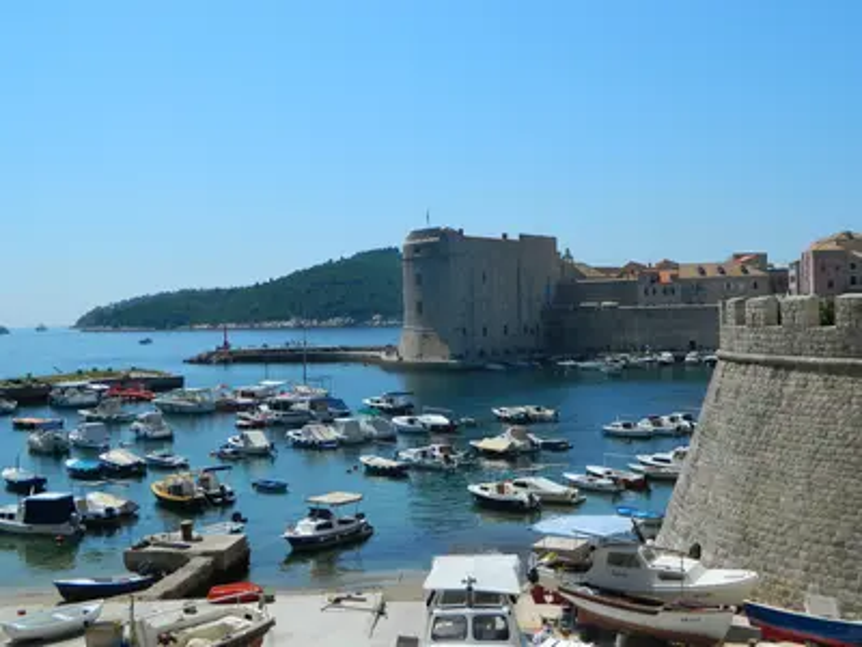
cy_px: 324
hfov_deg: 45.8
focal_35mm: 41
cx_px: 431
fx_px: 1021
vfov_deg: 35.1
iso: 80
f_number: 9.8
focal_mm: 7.3
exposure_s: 1/200
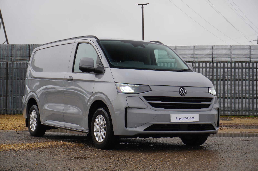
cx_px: 129
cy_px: 86
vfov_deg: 18.5
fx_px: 526
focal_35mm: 74
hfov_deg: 27.5
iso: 100
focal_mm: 49
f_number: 5.6
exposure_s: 1/80
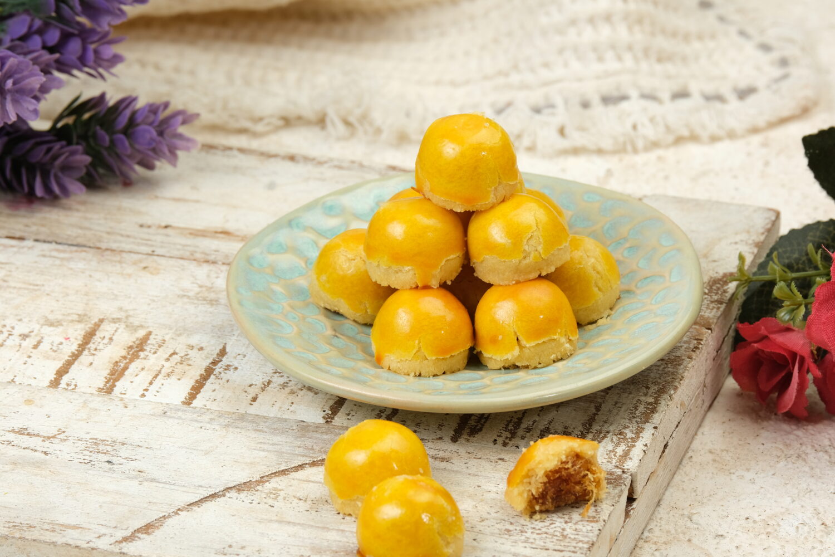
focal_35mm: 234
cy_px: 278
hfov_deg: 8.8
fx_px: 5427
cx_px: 418
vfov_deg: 5.9
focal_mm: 156.1
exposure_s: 1/125
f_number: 11
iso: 160
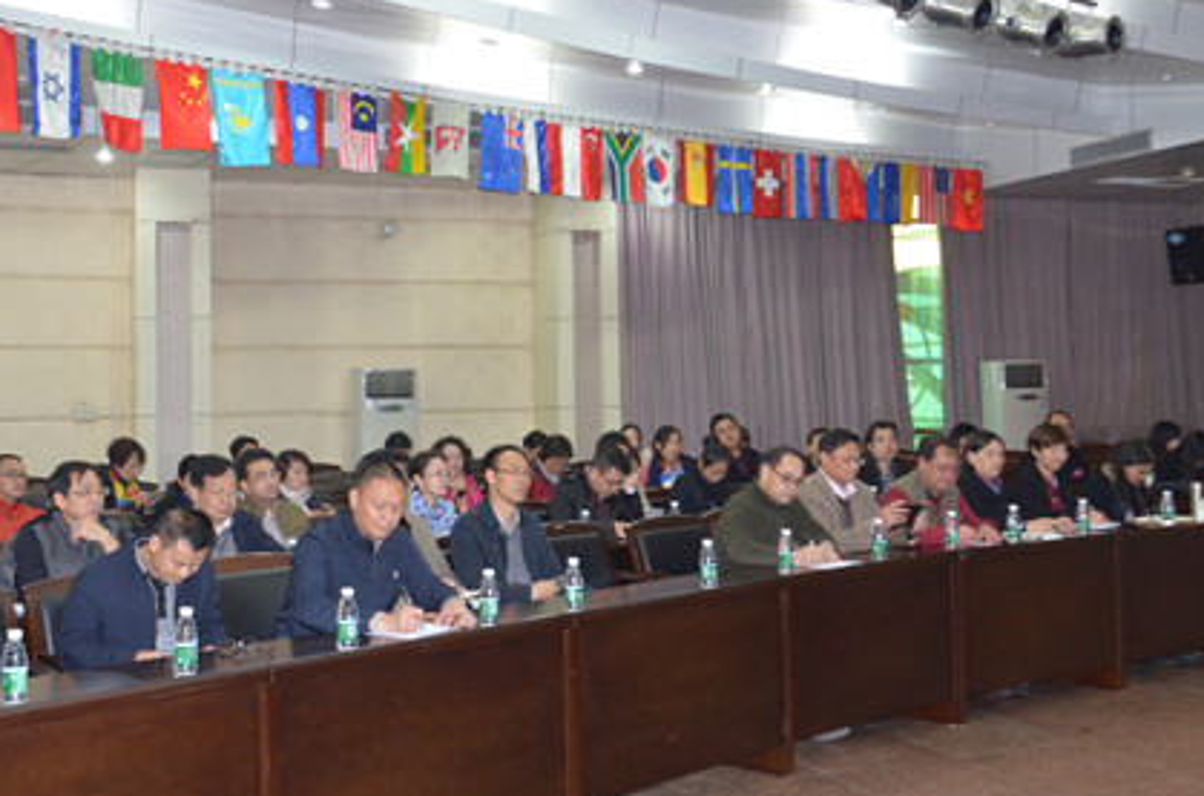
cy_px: 306
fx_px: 1434
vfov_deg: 30.9
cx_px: 466
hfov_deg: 45.2
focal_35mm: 43
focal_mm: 20
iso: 1600
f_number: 5.6
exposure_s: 1/20
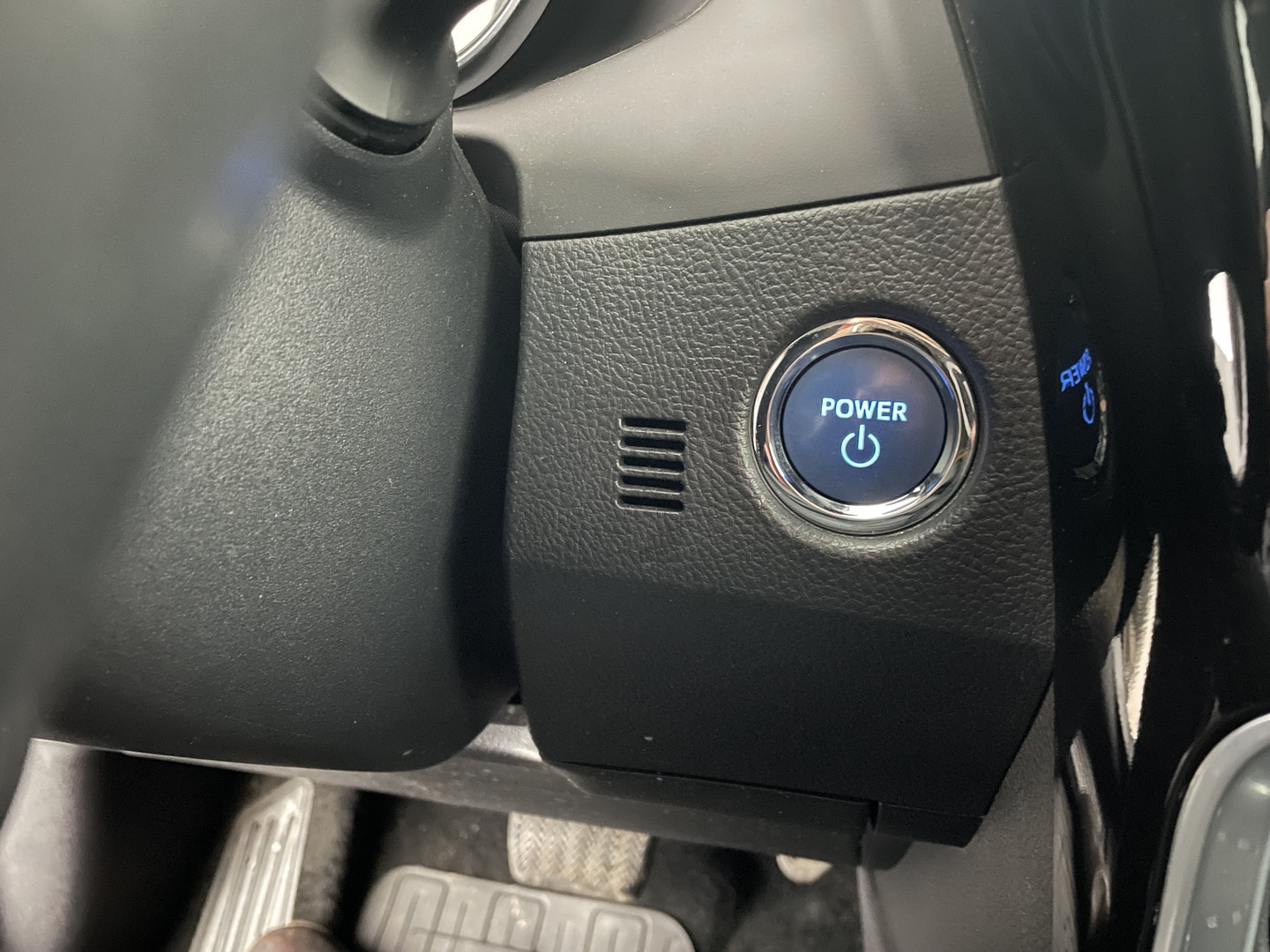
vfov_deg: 53.1
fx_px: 954
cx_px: 635
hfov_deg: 67.3
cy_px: 476
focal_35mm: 26
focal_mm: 4.2
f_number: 1.6
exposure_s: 1/4
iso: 640
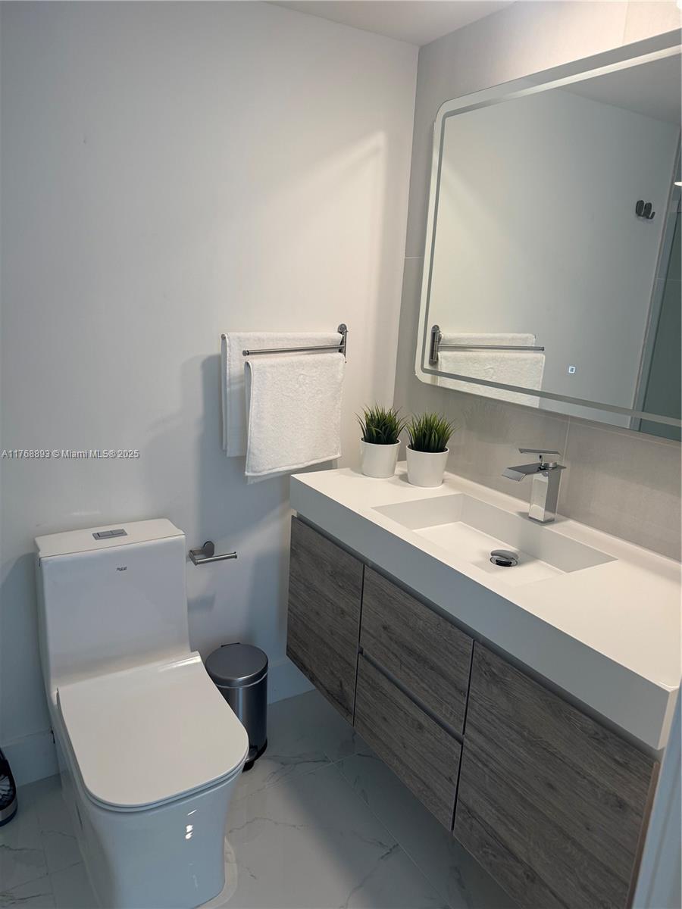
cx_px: 341
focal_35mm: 24
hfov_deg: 56.8
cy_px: 454
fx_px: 630
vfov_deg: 71.6
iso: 100
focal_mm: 6.76
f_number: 1.78
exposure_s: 1/120
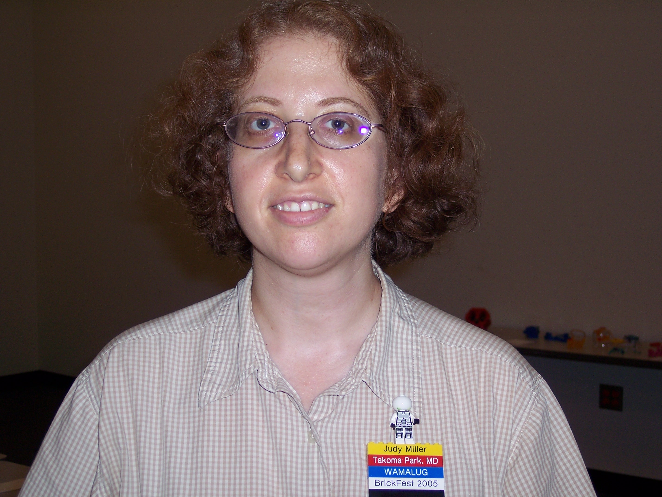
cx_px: 331
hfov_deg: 29.8
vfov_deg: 22.6
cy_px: 248
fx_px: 1243
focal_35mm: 65
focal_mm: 13.3
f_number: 3.4
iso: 100
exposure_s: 1/90
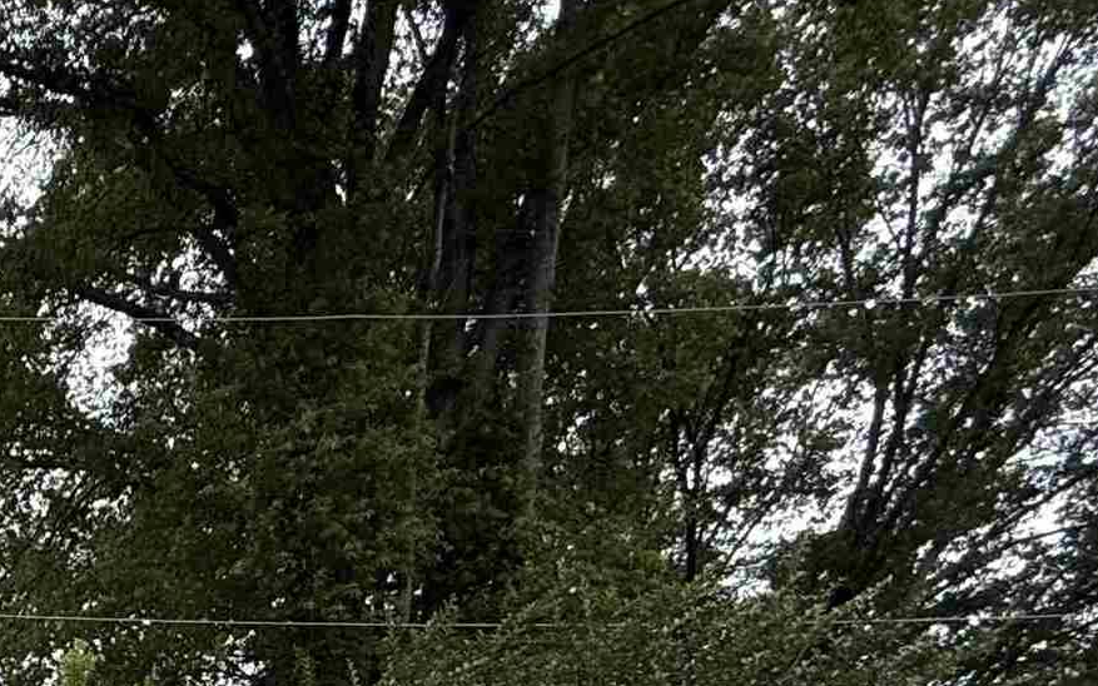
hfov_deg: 28.5
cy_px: 1271
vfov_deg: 18.6
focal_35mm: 52
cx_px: -466
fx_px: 1556
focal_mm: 2.22
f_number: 2.2
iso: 64
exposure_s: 1/760
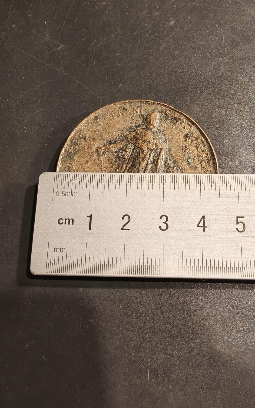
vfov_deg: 72.5
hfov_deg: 49.2
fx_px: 278
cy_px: 207
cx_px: 141
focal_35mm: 25
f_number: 2
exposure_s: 1/100
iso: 200
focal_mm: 2.32
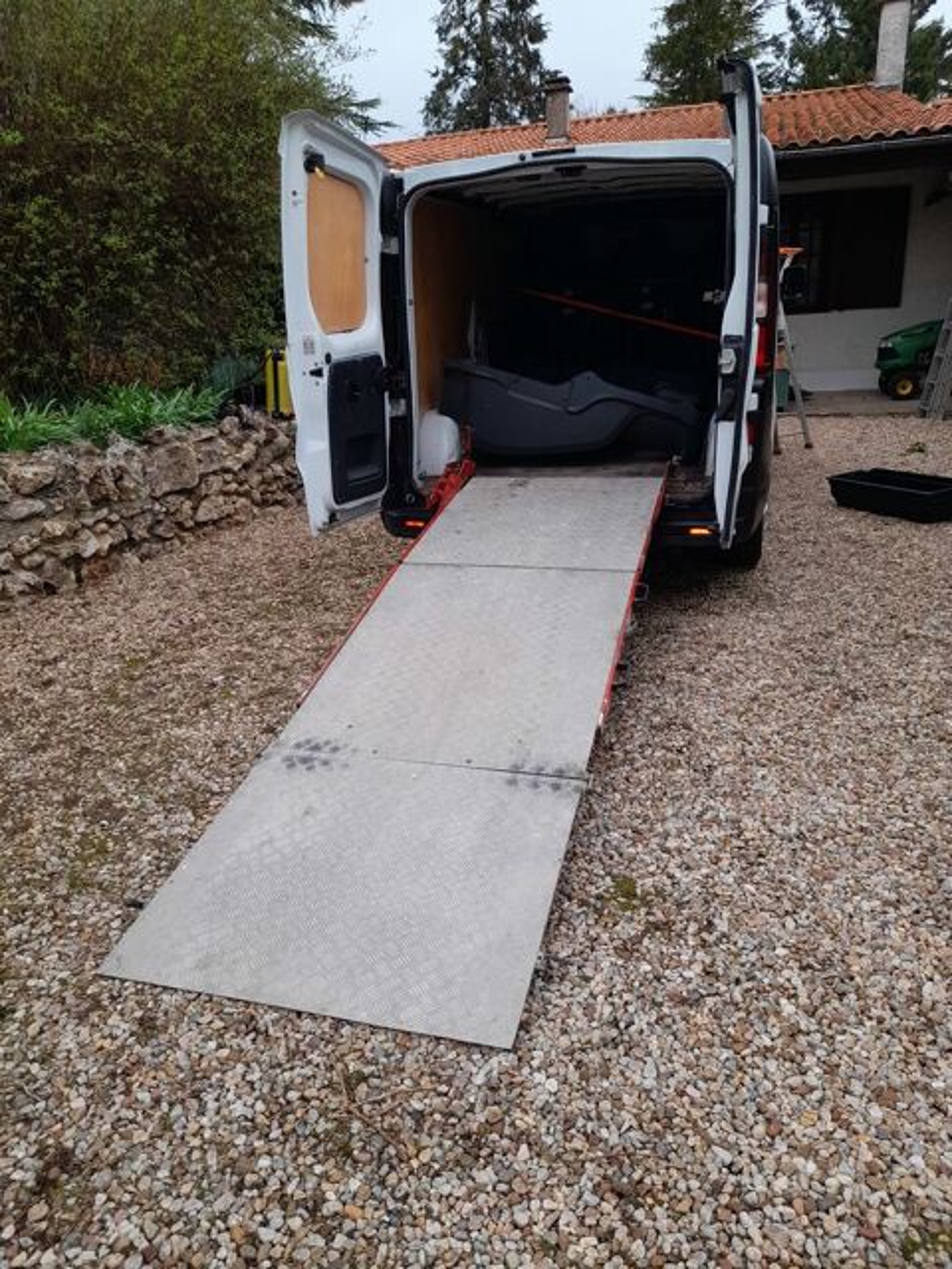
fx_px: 917
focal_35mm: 25
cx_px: 476
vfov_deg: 69.4
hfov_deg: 54.9
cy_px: 634
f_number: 2
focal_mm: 4.6
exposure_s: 1/100
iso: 25
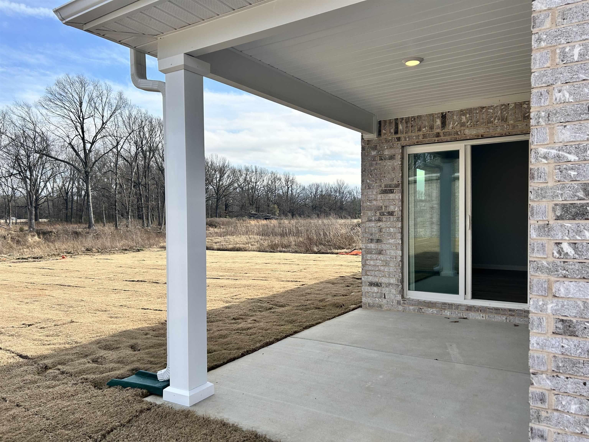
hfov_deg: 67.3
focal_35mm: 26
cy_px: 221
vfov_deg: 53.1
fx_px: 442
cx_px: 294
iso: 50
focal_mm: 5.7
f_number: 1.5
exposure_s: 1/2994
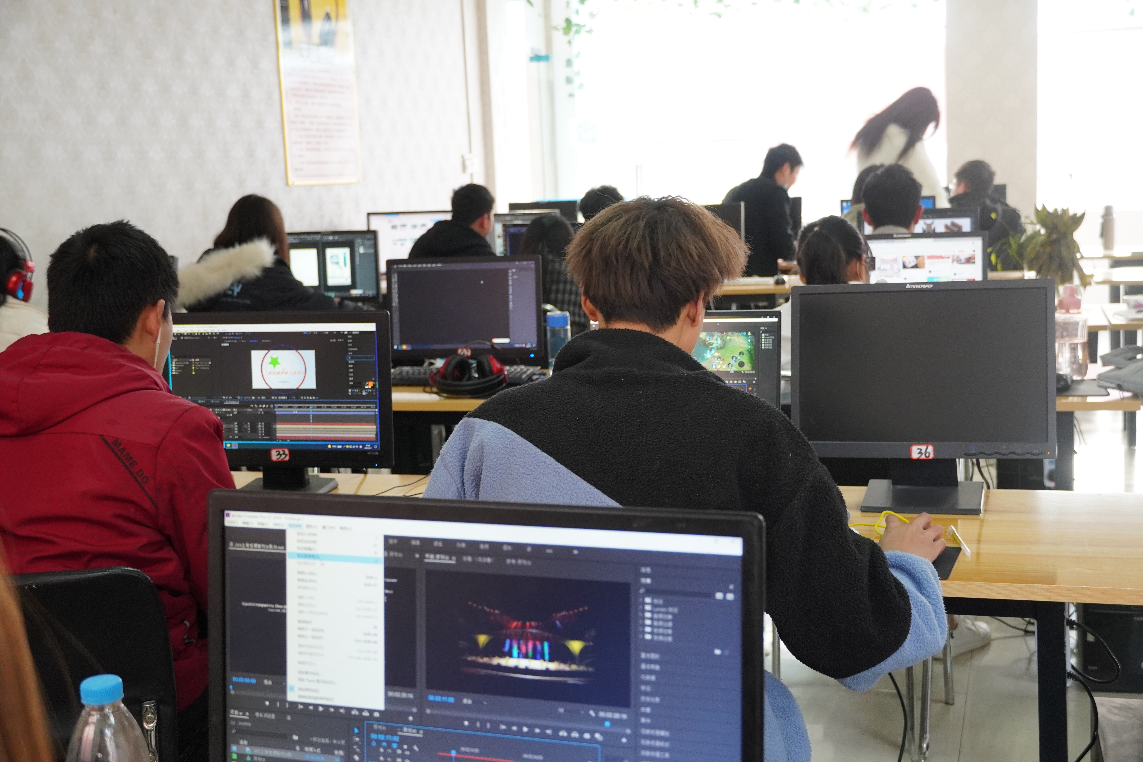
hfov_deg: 41.1
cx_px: 572
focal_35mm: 48
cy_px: 381
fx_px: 1524
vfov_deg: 28.1
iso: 1250
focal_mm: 32
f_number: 4.5
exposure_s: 1/50
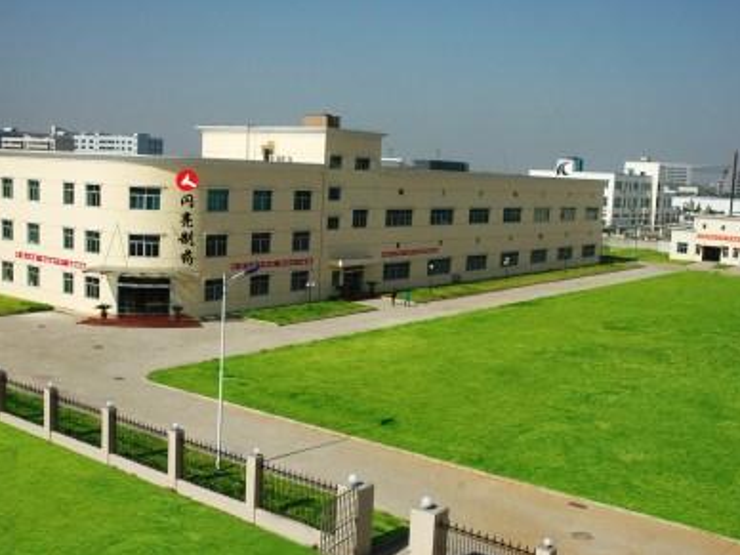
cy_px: 280
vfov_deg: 34.7
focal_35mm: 42
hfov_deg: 45.2
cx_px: 381
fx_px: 888
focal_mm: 25
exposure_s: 1/400
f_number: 10
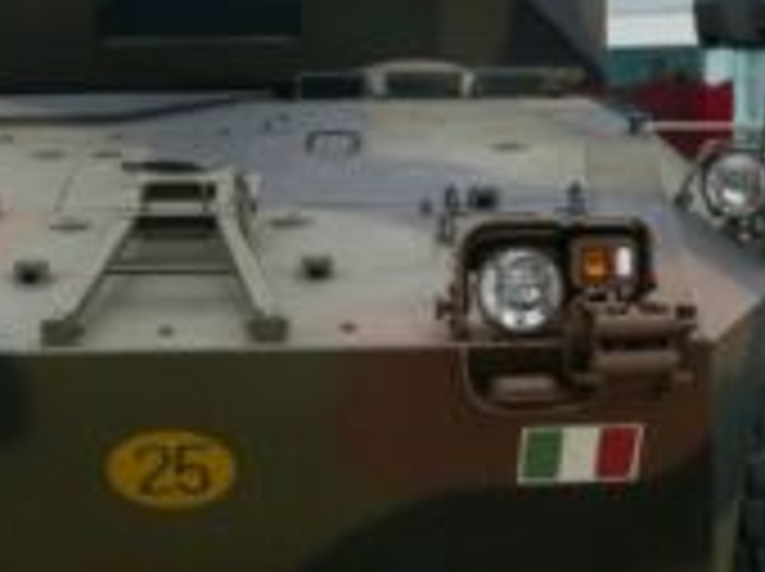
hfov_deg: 19.0
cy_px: 191
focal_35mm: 103
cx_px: 202
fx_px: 2273
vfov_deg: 14.3
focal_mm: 7.4
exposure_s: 1/250
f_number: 5
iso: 100
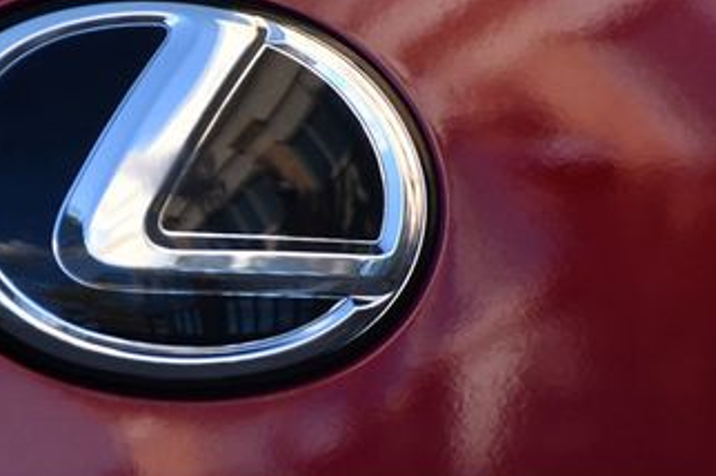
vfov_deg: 3.4
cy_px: 222
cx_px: 205
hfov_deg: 5.1
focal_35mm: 402
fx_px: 7987
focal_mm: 135
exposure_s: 1/500
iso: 400
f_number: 5.6
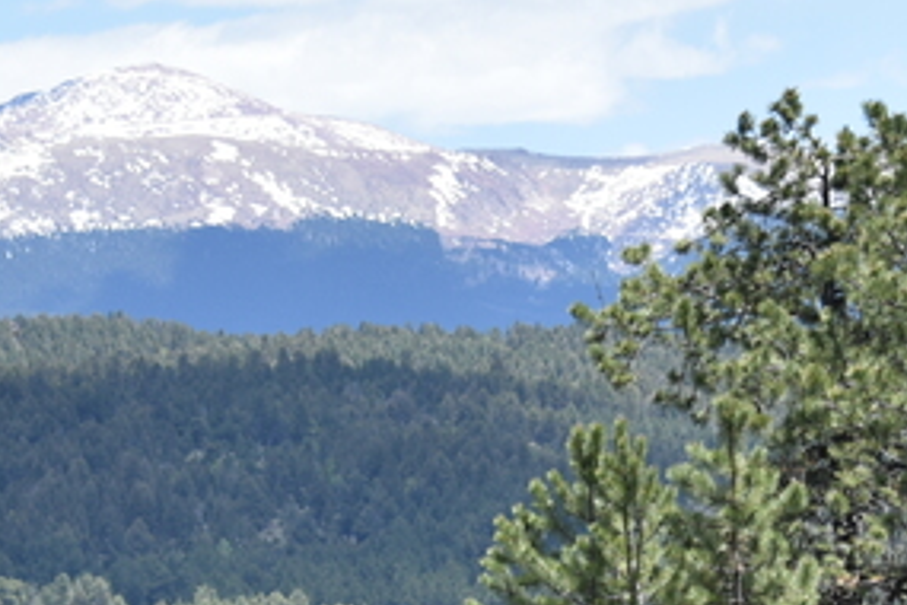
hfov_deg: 5.9
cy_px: 866
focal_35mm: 350
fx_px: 8817
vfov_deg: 3.9
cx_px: 481
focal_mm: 78
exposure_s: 1/200
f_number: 7.1
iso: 100
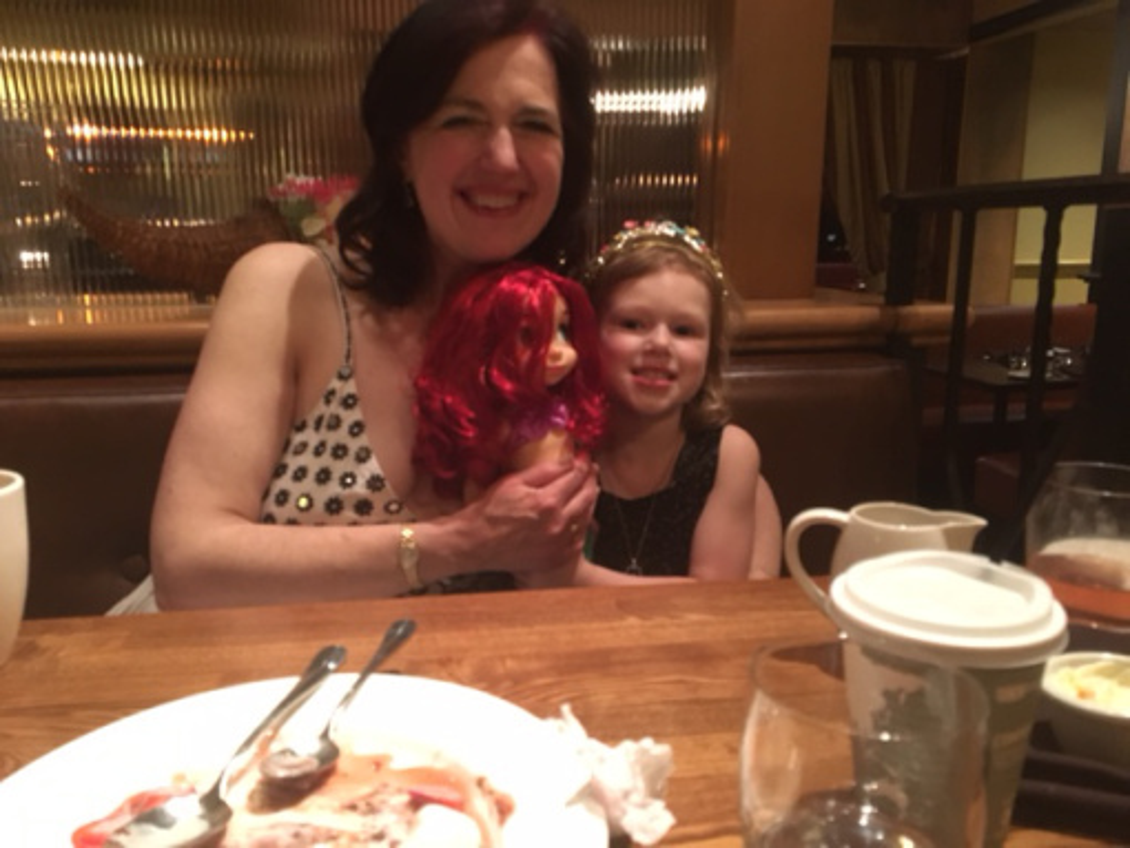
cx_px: 565
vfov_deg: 48.3
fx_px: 947
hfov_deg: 61.6
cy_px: 424
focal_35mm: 29
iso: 500
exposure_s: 1/15
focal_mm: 4.15
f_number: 2.2
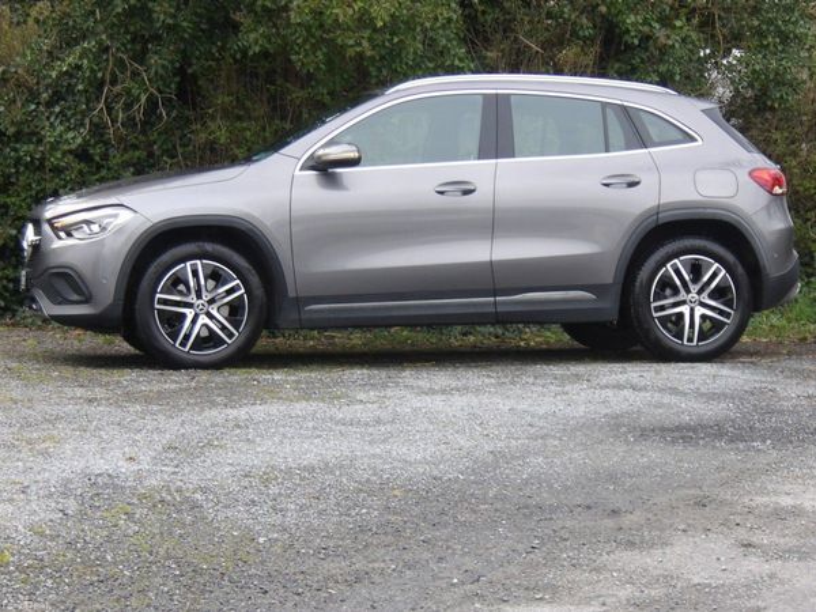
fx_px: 2546
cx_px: 408
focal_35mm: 108
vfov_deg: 13.7
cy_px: 306
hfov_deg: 18.2
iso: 100
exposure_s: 1/54
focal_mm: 19.6
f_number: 6.6
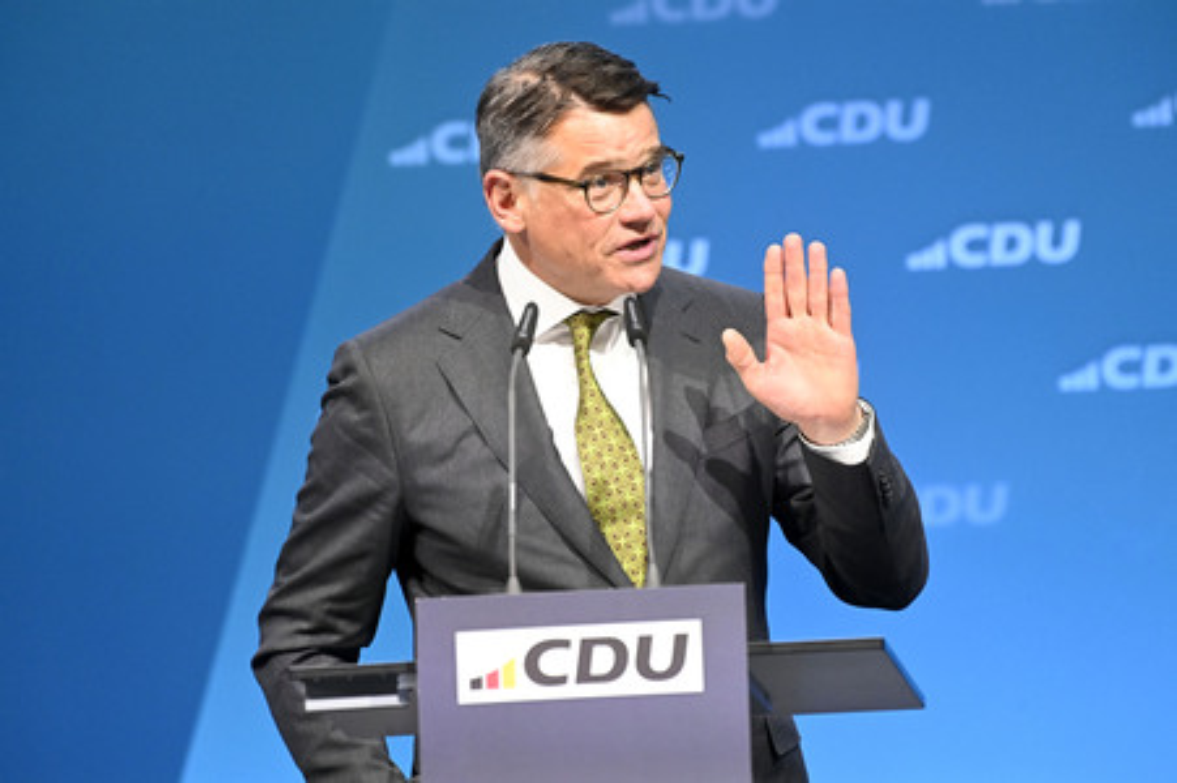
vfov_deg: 3.3
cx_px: 588
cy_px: 392
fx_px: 13721
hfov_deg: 4.9
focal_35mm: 420
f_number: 5.6
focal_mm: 420
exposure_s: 1/500
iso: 8000
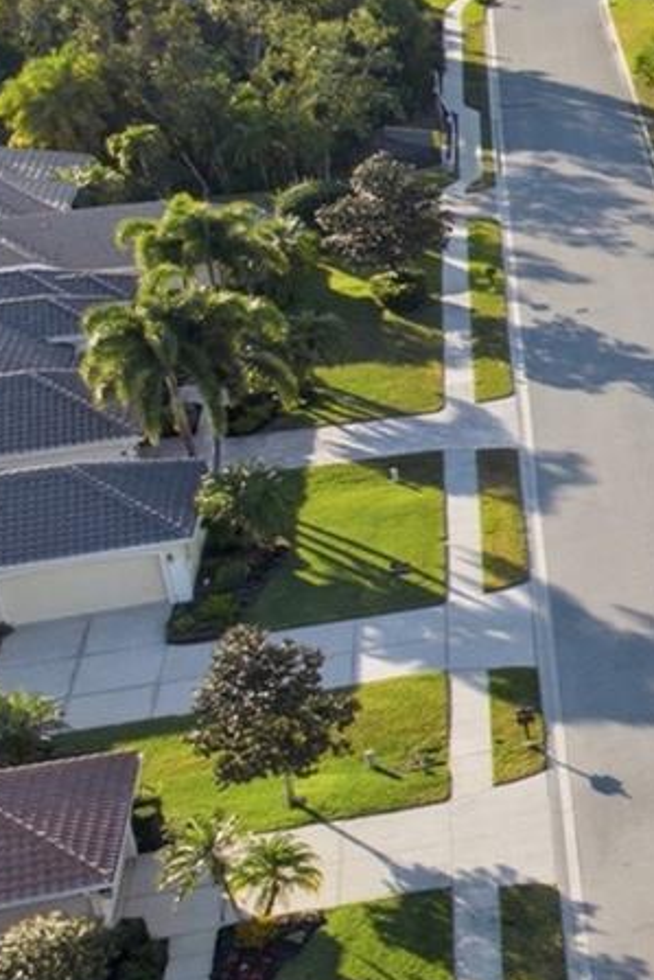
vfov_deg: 22.8
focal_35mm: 89
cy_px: 390
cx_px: 1717
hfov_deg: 11.6
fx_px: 2423
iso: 100
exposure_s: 1/160
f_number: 11
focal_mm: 12.3
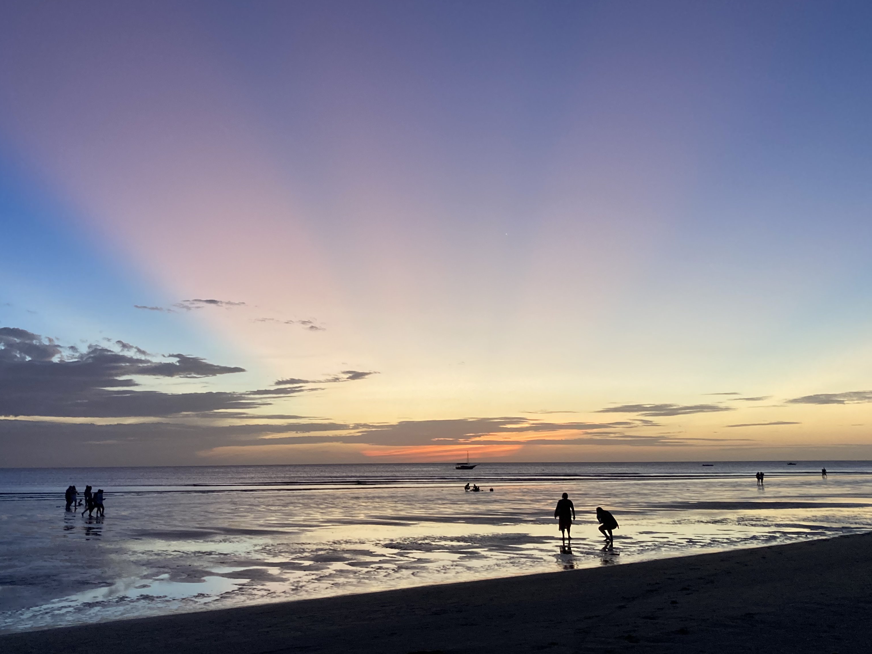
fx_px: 932
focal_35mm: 37
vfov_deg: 38.6
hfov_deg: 50.1
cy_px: 288
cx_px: 396
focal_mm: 3.99
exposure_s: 1/60
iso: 125
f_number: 1.8
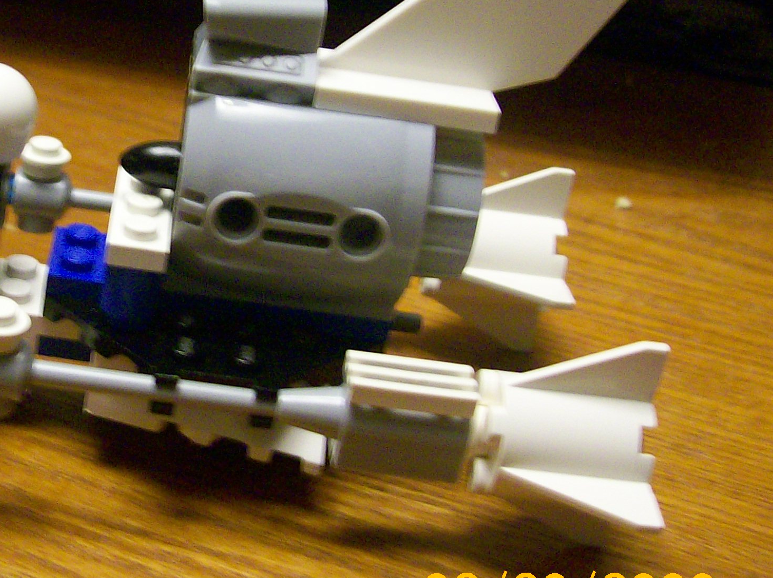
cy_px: 172
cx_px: 41
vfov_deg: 20.9
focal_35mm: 70
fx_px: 1562
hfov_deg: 26.6
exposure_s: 1/10.2
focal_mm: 6
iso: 160
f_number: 2.7
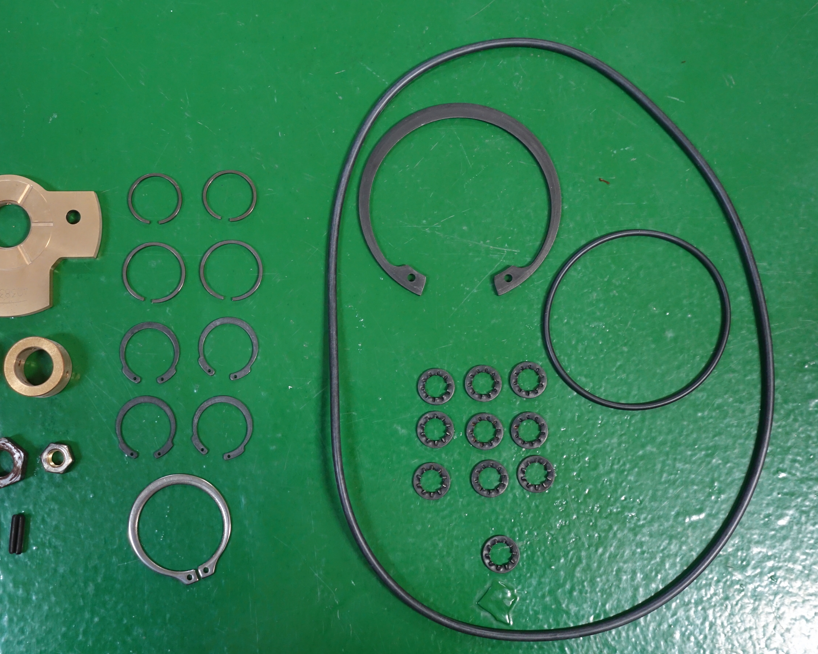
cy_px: 322
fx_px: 1138
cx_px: 340
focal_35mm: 47
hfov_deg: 39.4
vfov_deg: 32.1
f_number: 2.8
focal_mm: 14.9
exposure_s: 1/15
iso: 800
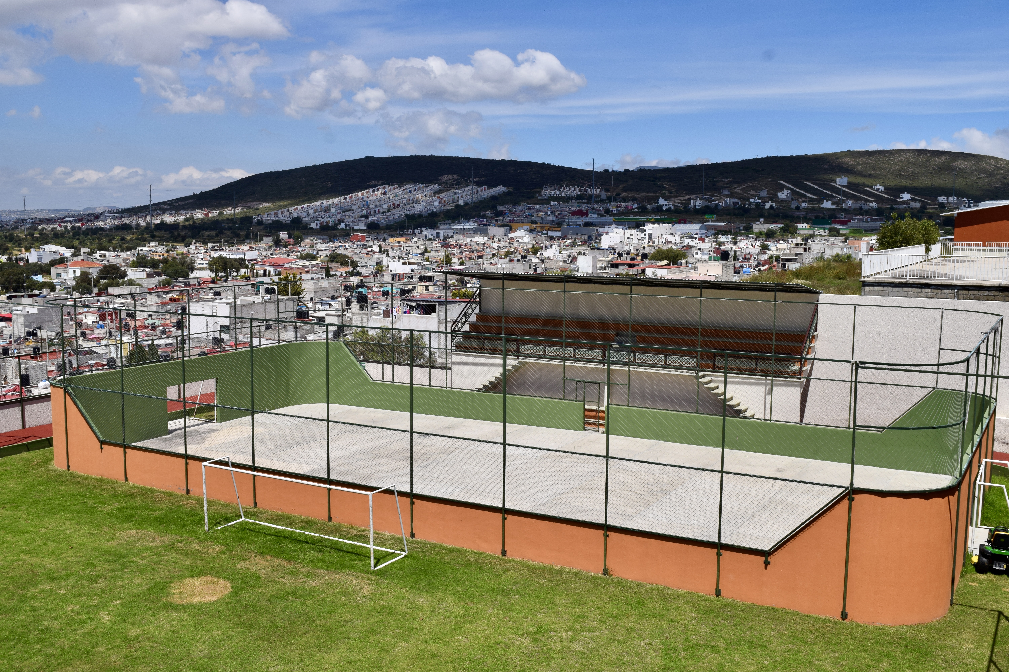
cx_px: 504
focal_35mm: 36
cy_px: 336
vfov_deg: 36.9
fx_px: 1009
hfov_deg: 53.1
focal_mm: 24
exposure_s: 1/500
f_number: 11
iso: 200
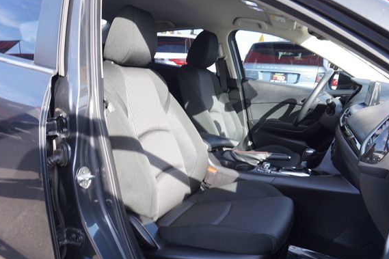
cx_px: 209
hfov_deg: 67.3
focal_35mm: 27
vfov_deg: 47.8
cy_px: 144
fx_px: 292
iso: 100
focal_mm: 16
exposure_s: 1/80
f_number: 5
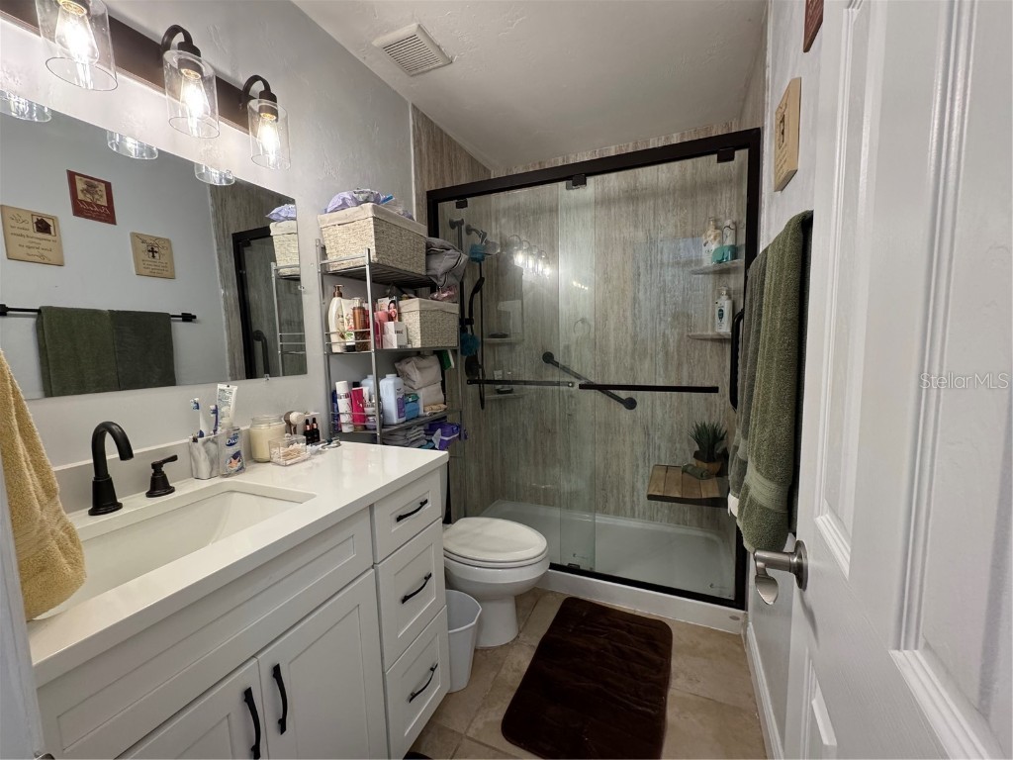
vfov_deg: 85.7
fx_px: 410
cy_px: 380
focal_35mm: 14
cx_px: 506
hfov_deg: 102.1
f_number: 2.2
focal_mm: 2.22
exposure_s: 1/120
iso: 320
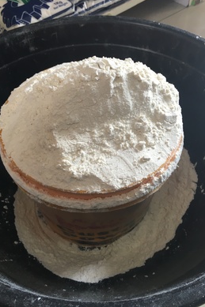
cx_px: 100
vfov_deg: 60.3
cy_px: 150
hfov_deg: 42.3
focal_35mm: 31
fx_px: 265
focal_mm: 4.15
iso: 64
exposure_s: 1/33
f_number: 2.2
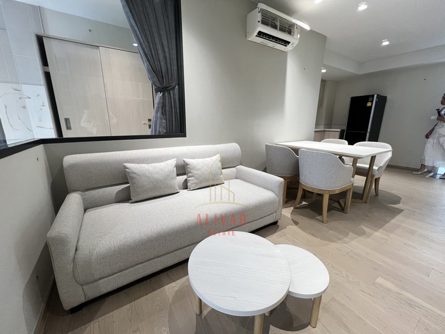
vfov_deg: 89.9
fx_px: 167
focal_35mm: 13
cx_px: 222
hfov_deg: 106.2
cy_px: 167
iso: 125
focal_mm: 1.57
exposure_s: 1/50
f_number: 1.8
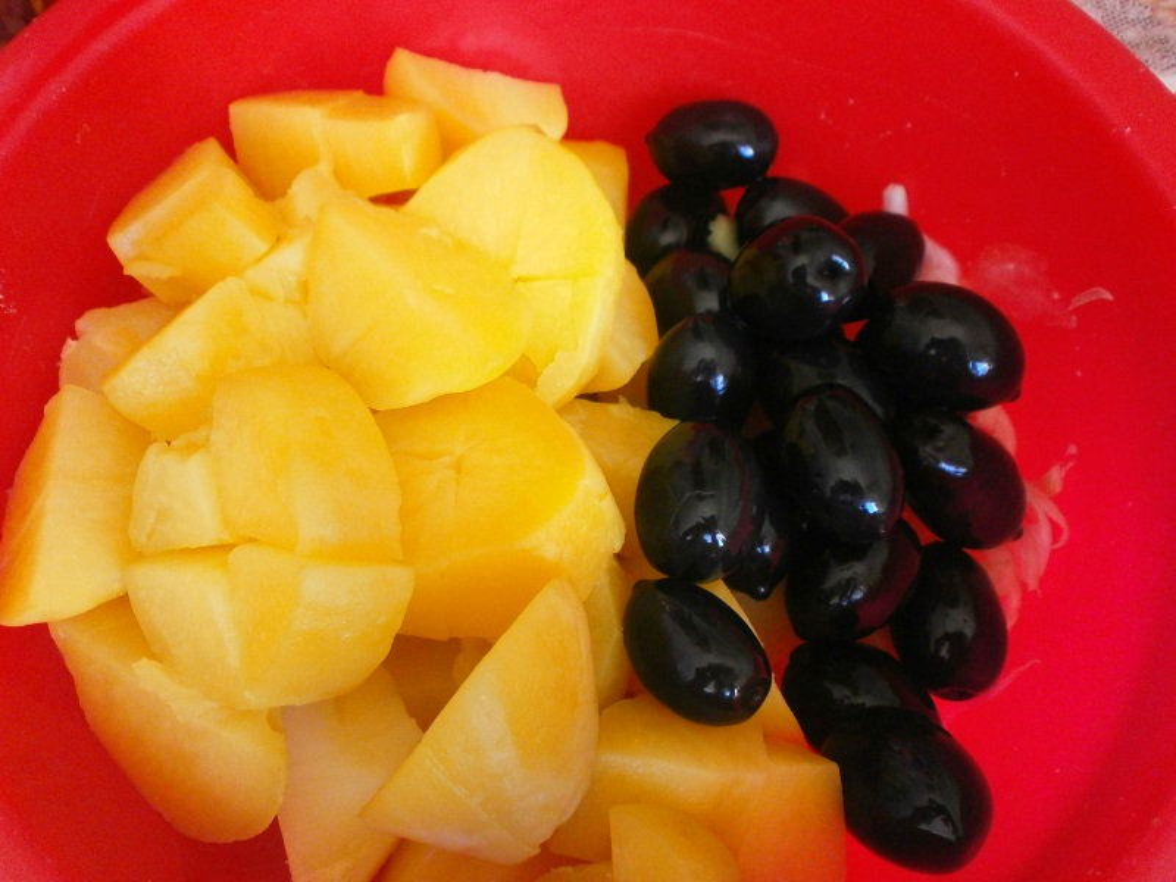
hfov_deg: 65.3
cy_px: 441
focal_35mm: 27
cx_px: 588
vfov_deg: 51.4
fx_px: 917
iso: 400
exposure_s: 1/40
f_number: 2.9
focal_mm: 4.8
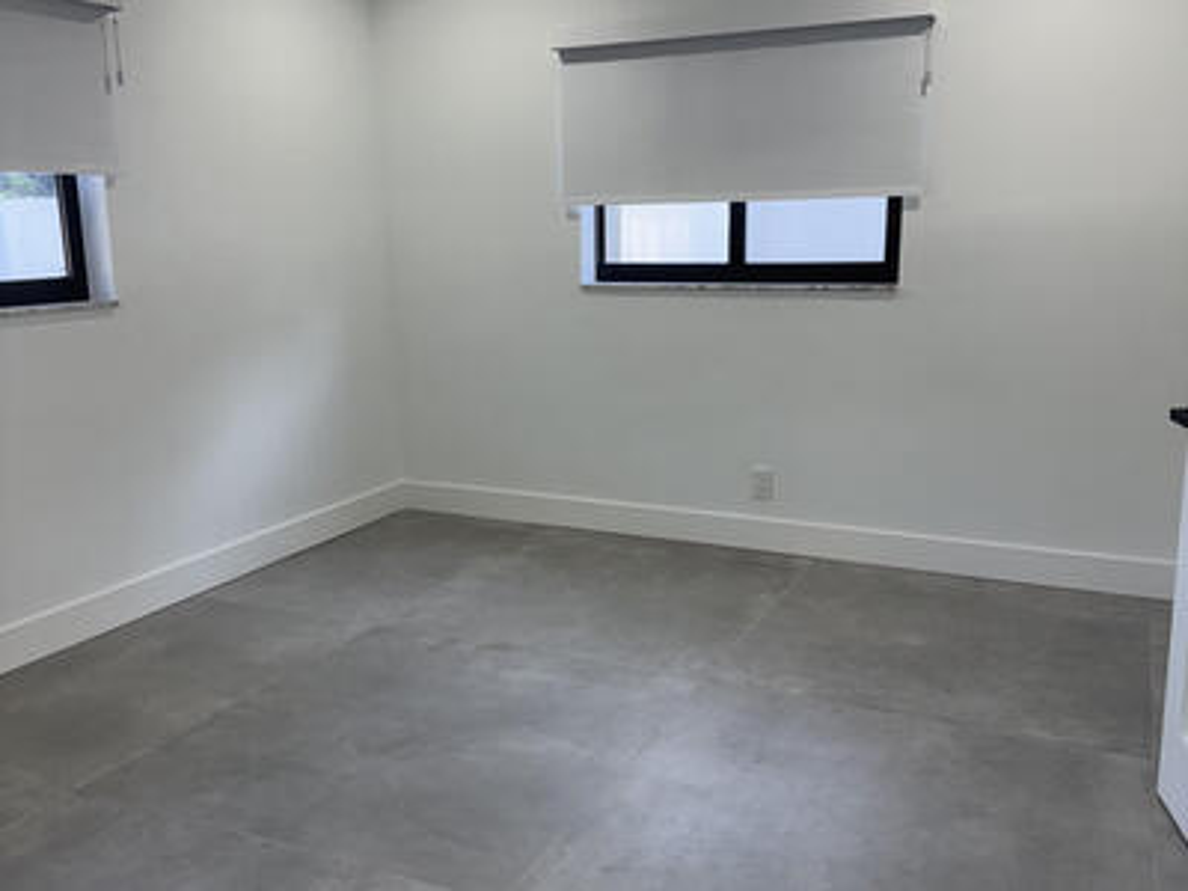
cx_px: 594
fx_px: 824
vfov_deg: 56.8
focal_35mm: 24
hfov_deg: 71.6
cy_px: 446
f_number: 1.78
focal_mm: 6.76
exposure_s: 1/120
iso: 100
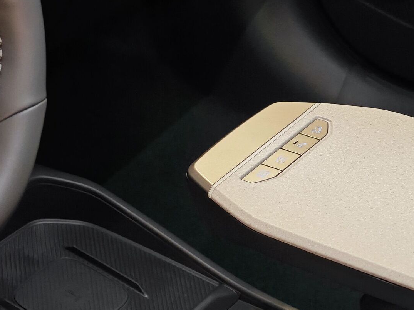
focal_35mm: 134
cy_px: 186
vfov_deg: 11.1
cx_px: 183
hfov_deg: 14.7
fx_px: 1602
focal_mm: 12.28
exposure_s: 1/40
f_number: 1.8
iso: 800
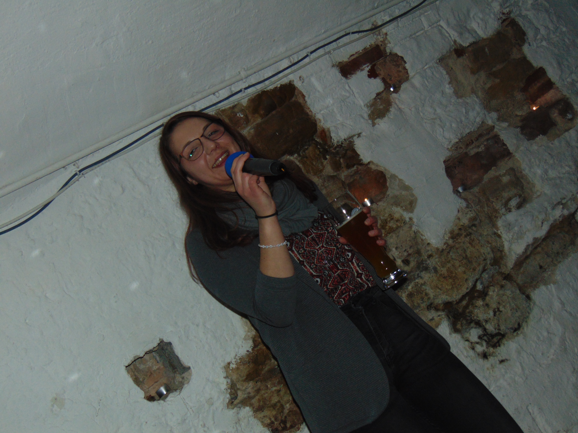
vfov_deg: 29.1
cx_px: 289
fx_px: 835
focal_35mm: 50
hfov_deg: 38.2
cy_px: 216
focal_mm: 9
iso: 500
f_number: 3.5
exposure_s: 1/60
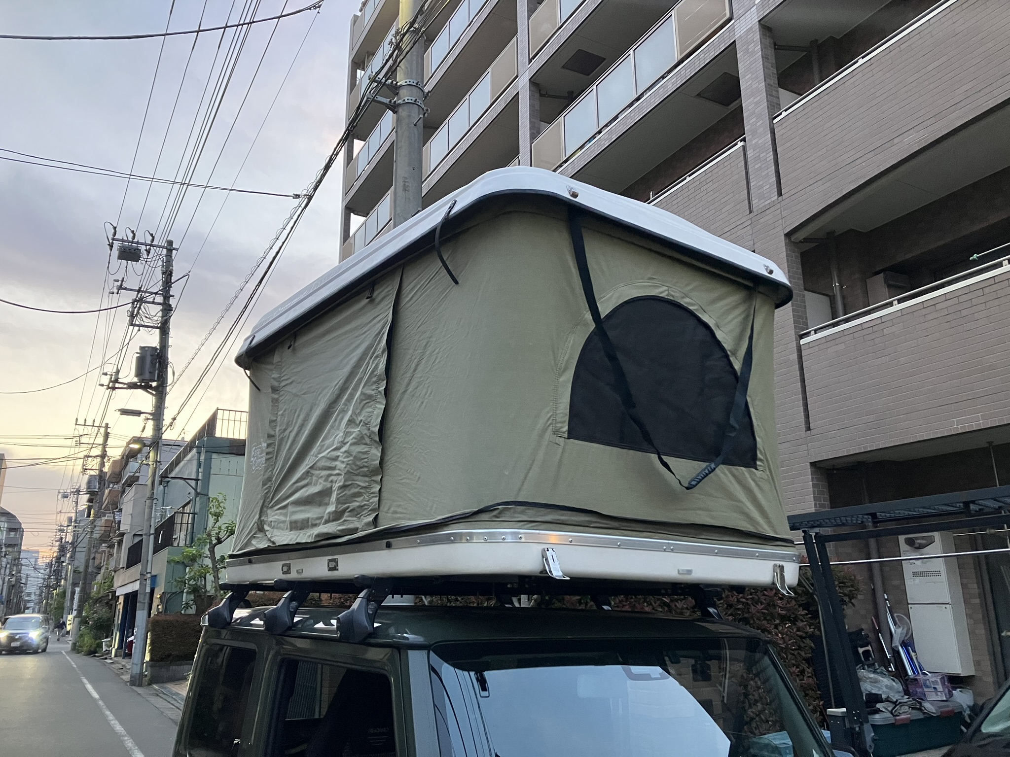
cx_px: 505
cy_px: 378
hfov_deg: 63.4
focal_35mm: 28
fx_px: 817
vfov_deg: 49.7
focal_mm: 3.99
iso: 250
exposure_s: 1/60
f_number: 1.8
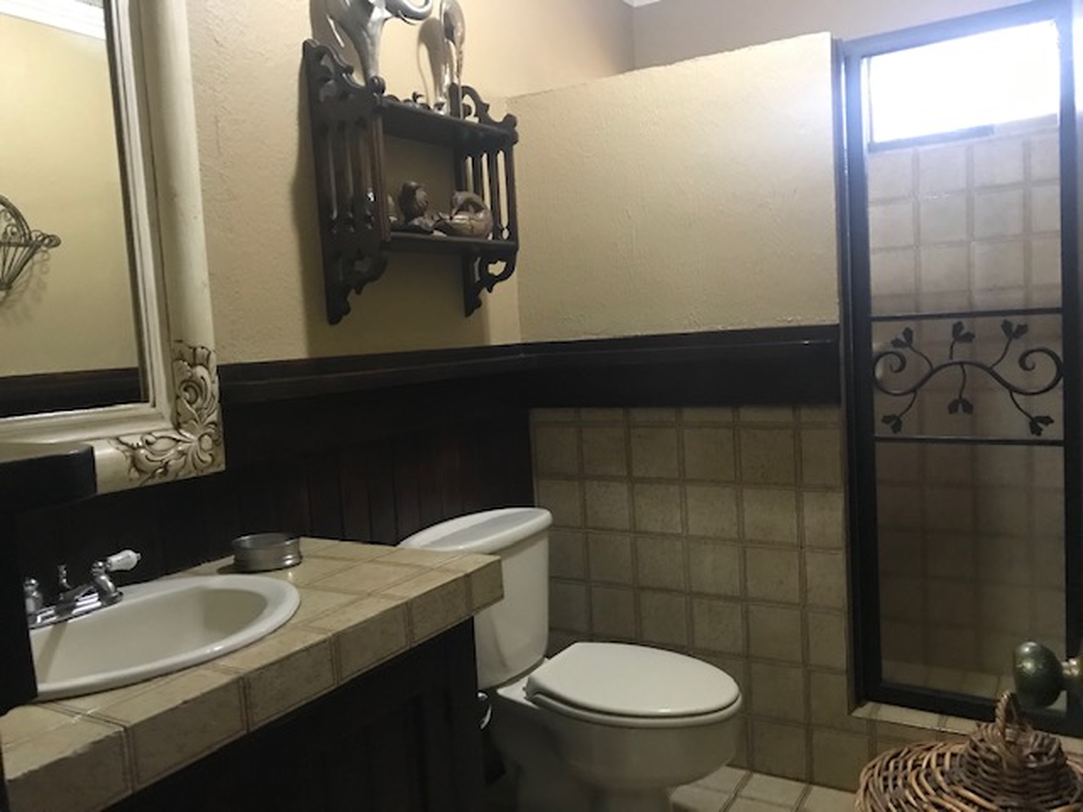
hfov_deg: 63.4
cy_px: 406
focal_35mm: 28
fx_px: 876
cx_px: 542
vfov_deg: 49.7
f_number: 1.8
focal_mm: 3.99
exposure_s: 1/6
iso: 80
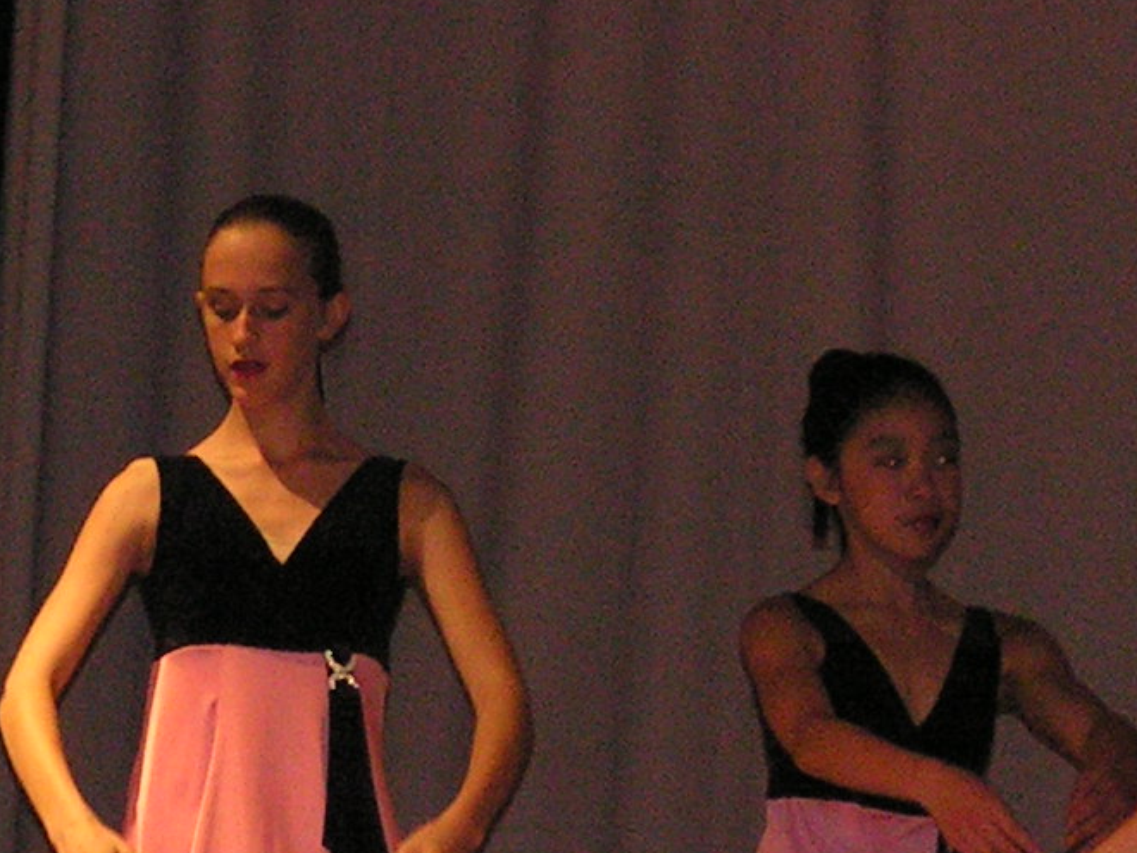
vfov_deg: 3.9
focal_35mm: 382
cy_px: 1244
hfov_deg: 5.2
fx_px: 12547
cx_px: -181
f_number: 3.2
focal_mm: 18.5
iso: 200
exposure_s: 1/125
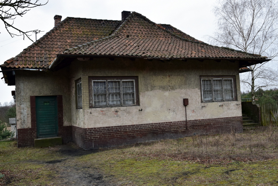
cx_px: 139
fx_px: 278
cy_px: 93
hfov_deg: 53.1
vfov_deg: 36.9
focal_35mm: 36
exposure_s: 1/200
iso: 400
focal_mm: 24
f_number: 10
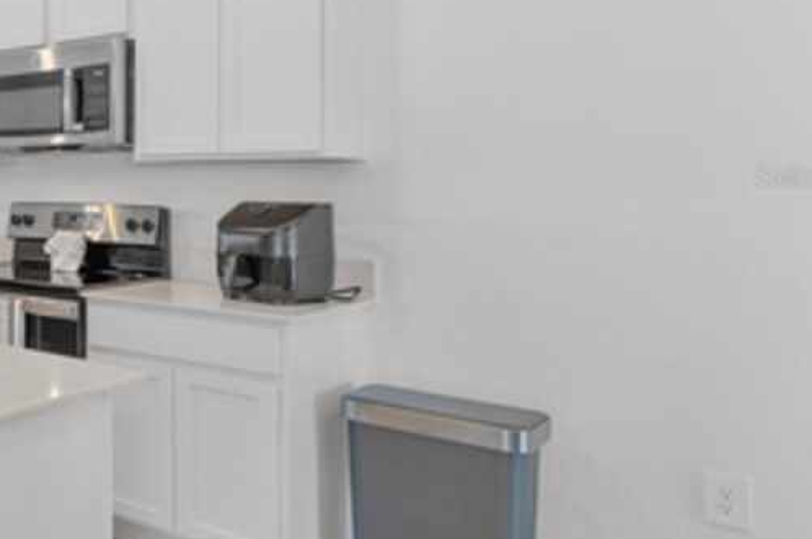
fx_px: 811
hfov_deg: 38.6
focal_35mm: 36
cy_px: 176
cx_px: -171
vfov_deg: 36.4
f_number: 8
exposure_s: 1/5
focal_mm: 14
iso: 320
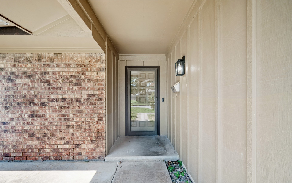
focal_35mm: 15
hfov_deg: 101.5
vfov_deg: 74.5
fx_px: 119
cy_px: 102
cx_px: 147
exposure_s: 1/100
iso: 640
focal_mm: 14
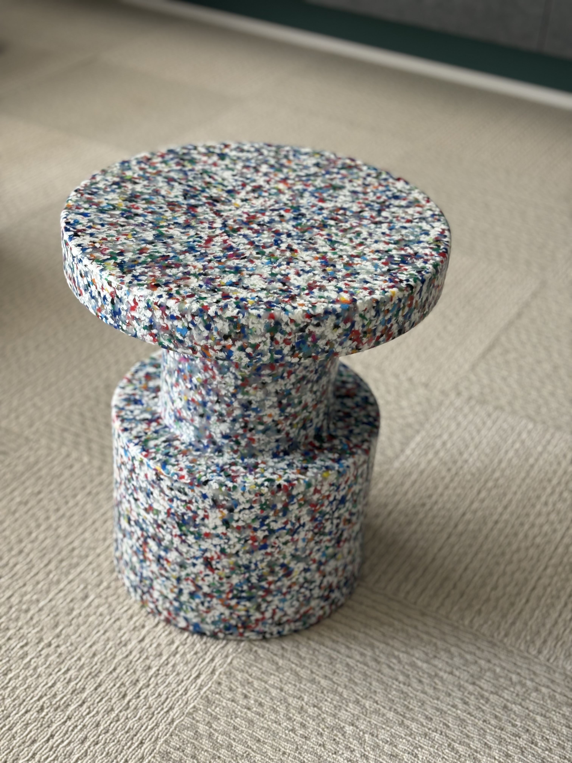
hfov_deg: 28.0
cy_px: 382
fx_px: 1146
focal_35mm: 52
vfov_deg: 36.8
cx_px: 286
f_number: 1.6
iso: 50
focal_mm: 5.96
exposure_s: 1/106
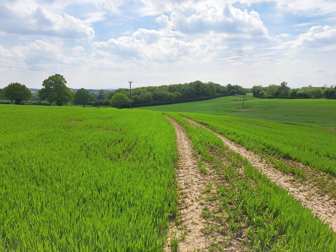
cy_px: 126
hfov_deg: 71.6
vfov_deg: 56.8
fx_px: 233
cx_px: 168
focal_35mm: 24
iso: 50
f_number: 1.8
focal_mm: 5.23
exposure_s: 1/1916
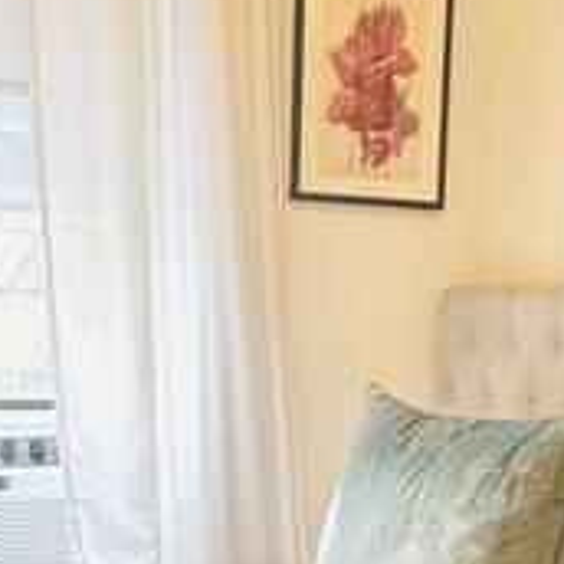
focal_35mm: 72
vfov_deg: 22.8
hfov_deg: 24.0
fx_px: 1327
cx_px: 262
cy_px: 590
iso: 200
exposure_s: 1/120
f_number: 2.2
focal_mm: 2.22
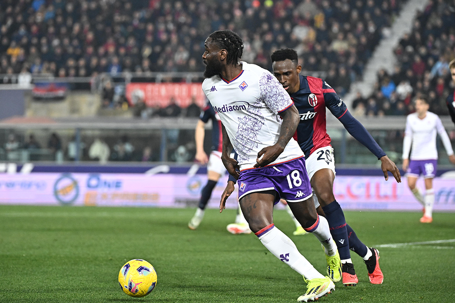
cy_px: 152
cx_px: 228
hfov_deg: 11.4
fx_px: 2275
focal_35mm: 180
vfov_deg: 7.6
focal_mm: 180
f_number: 4
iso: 5000
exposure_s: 1/1600
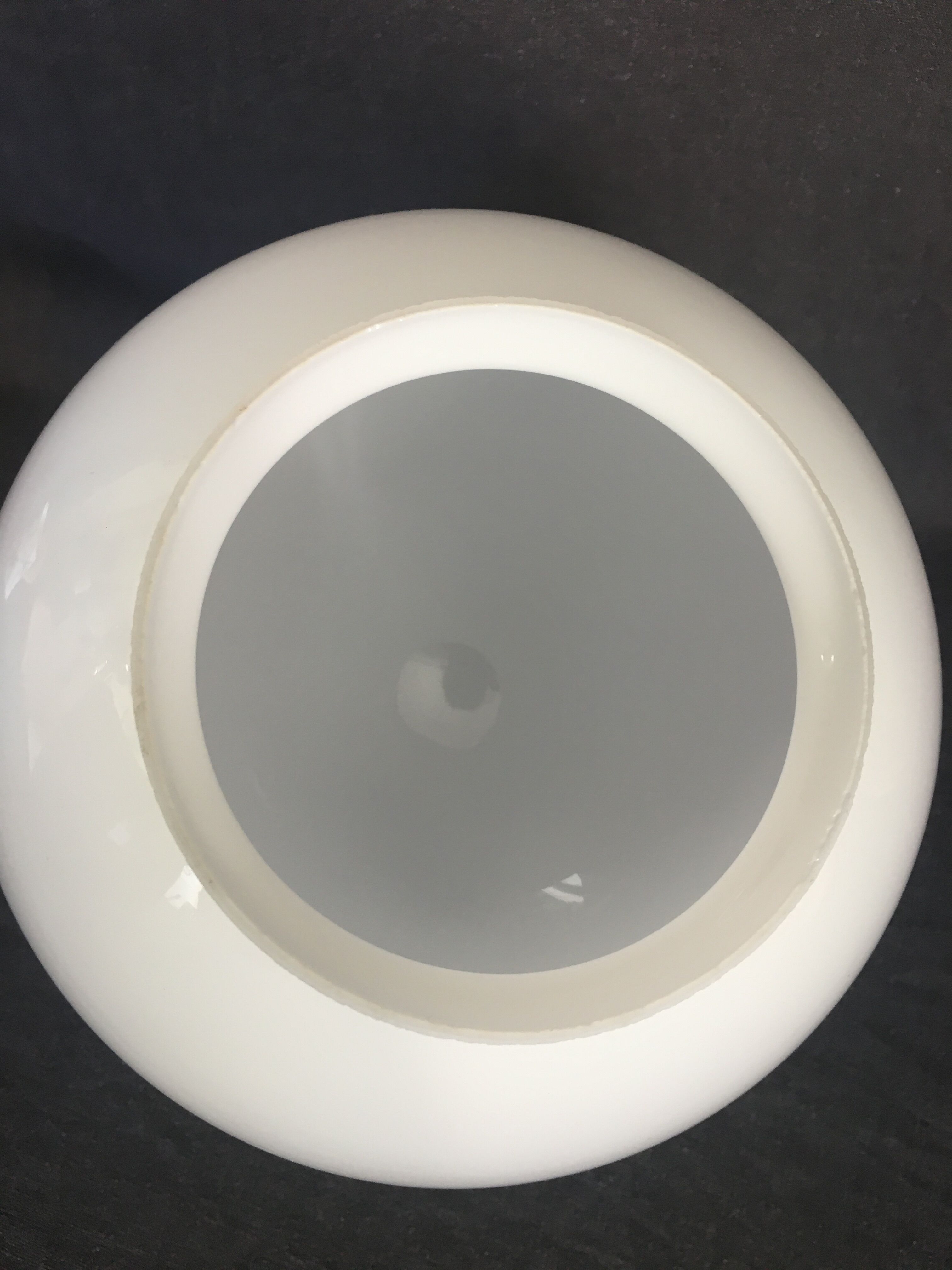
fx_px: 1063
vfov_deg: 61.7
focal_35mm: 29
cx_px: 476
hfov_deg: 48.2
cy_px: 635
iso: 64
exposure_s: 1/33
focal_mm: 4.15
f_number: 2.2
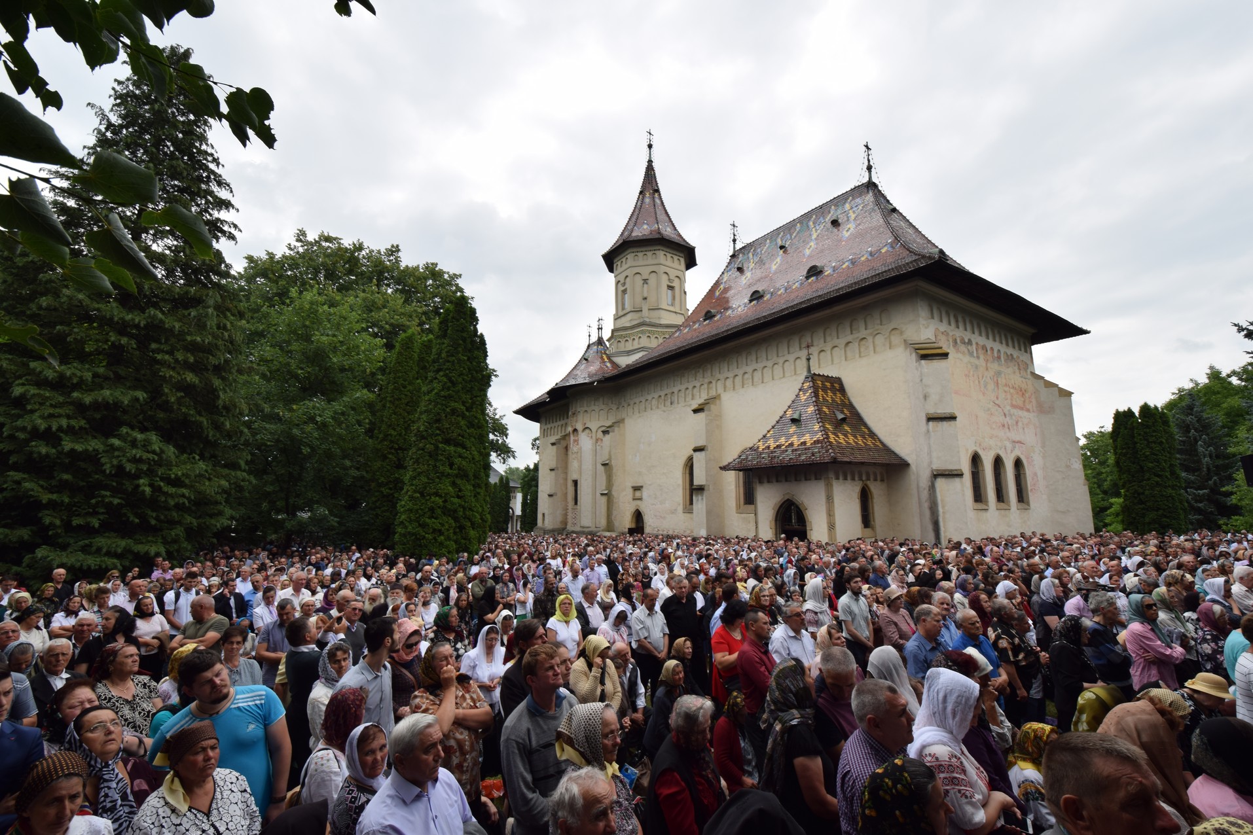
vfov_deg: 77.3
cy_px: 418
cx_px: 626
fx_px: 522
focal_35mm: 15
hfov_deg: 100.4
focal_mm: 10
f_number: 8
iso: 100
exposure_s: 1/100
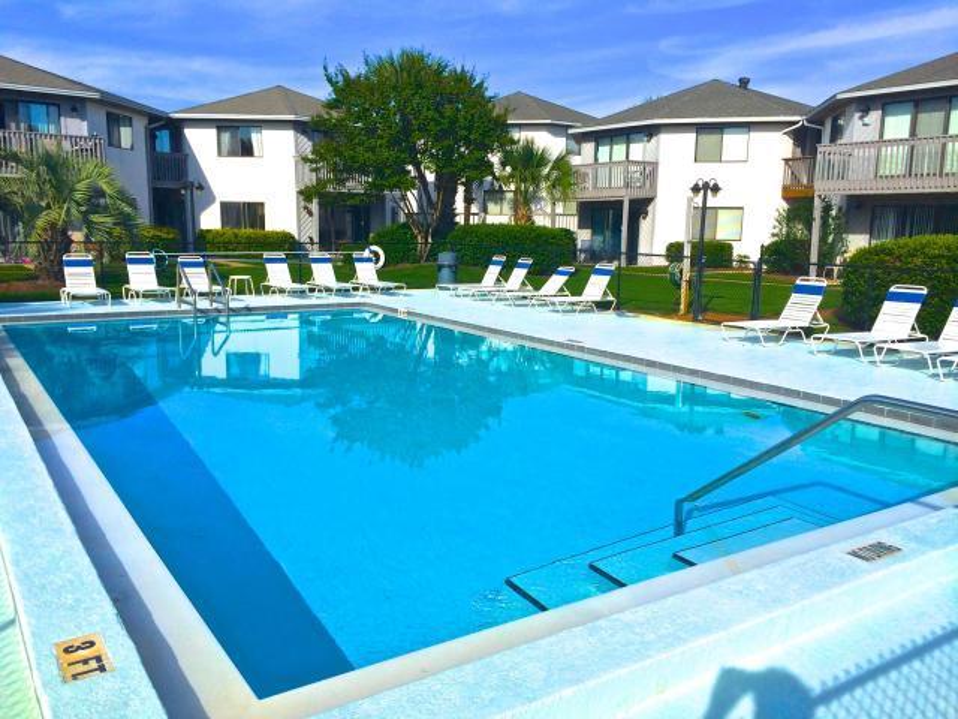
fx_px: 830
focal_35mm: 30
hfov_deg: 60.0
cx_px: 479
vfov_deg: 46.8
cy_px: 360
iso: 40
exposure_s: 1/3425
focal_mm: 4.12
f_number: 2.2
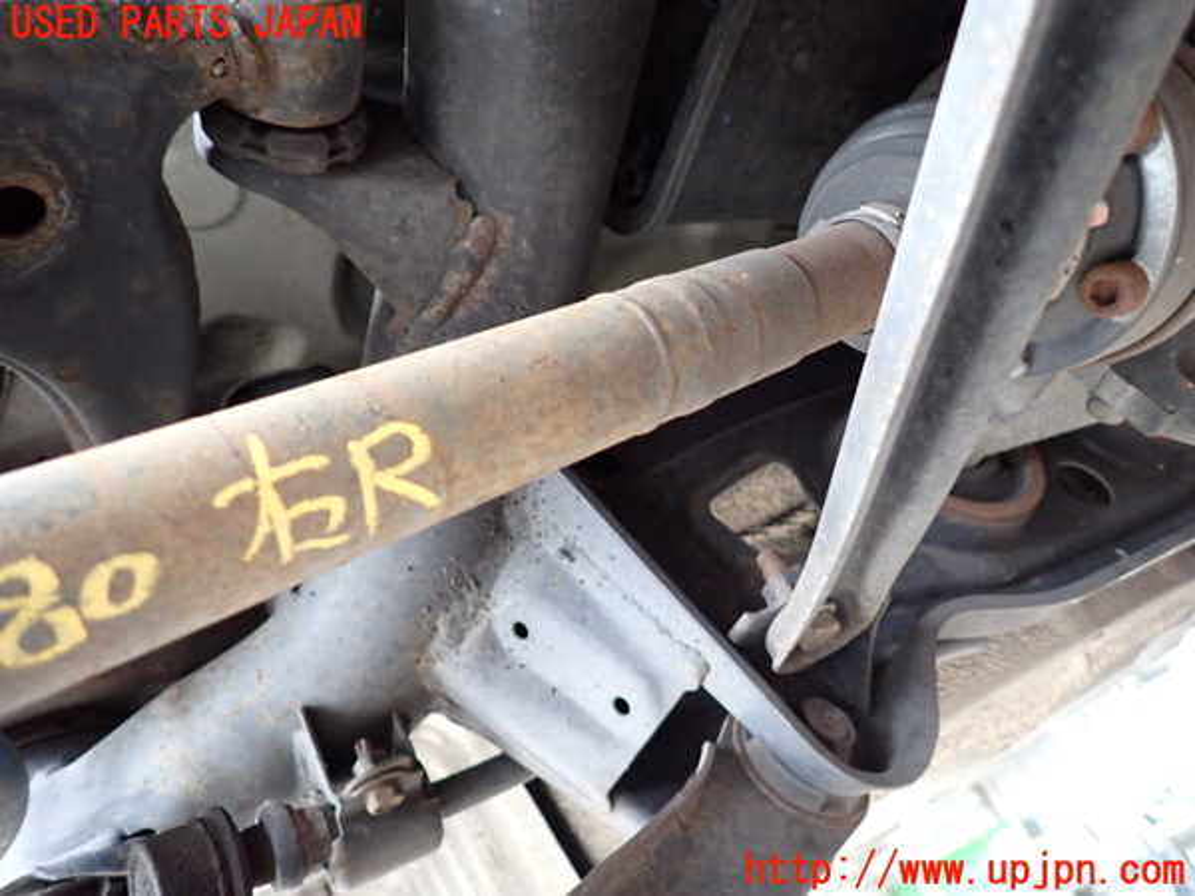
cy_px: 448
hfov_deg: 69.4
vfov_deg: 54.9
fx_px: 863
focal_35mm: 25
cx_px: 598
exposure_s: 1/50
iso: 640
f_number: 2
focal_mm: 4.5
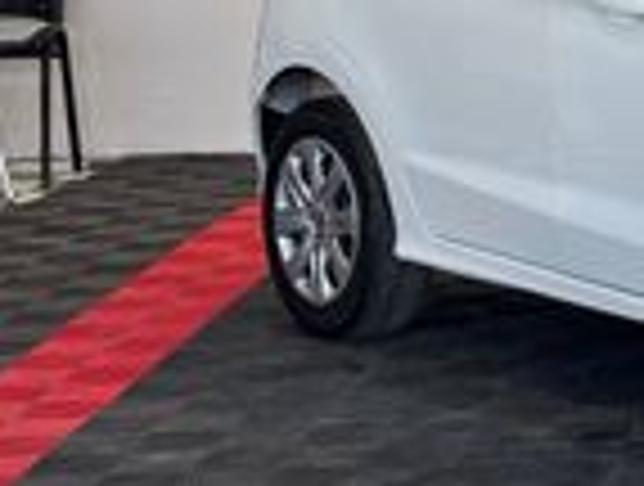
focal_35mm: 171
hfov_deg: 11.1
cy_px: 4
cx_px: 982
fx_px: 3189
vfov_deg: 8.7
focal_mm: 5.96
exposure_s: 1/166
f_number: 1.6
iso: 32
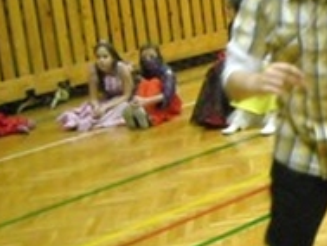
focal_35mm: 98
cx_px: 396
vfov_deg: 15.1
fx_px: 926
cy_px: 110
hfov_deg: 18.9
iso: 800
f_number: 2.8
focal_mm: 5.7
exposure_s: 1/47
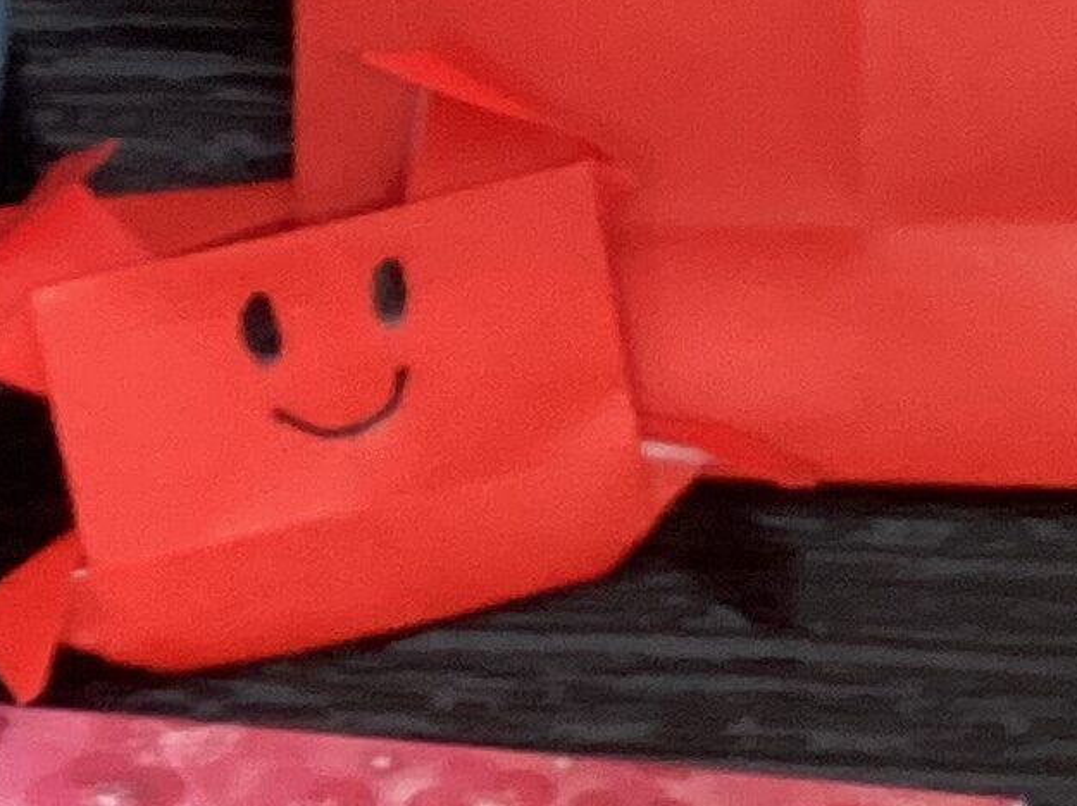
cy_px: -200
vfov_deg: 9.0
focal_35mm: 162
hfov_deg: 12.2
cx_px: 510
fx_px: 5037
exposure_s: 1/50
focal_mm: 3.3
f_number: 2.4
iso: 250
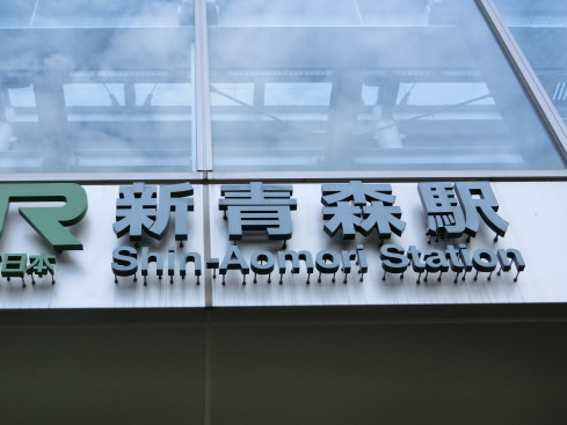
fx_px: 836
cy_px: 204
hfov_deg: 37.3
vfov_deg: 28.6
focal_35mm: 51
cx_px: 212
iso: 80
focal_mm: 6.9
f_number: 4.1
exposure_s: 1/160
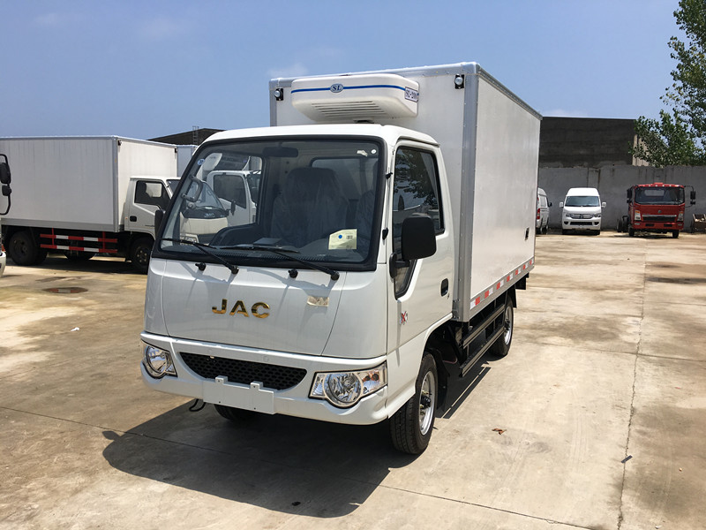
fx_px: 591
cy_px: 265
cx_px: 353
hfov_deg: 61.7
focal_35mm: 29
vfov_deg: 48.2
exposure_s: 1/2564
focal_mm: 4.15
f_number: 2.2
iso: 25
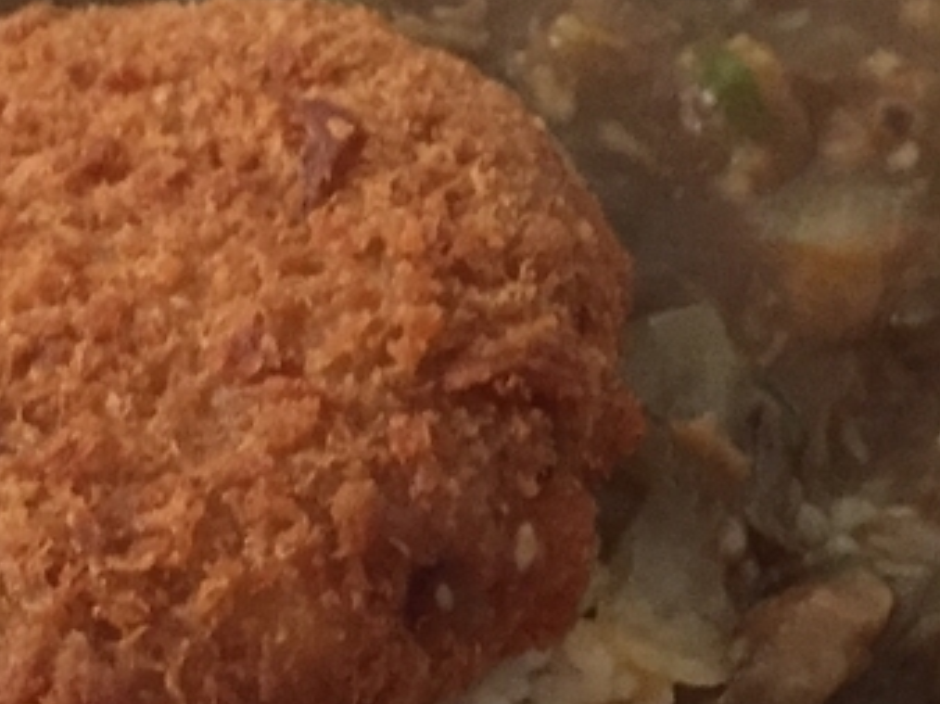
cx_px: 478
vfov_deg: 14.3
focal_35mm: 103
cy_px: 557
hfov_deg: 19.1
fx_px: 2795
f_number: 2.2
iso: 320
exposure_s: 1/15
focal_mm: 4.15
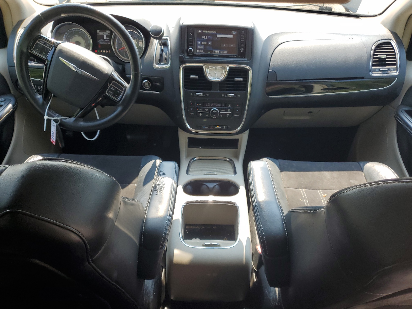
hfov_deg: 67.3
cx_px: 206
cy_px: 154
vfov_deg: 53.1
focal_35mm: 26
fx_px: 309
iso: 50
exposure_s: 1/400
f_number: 1.5
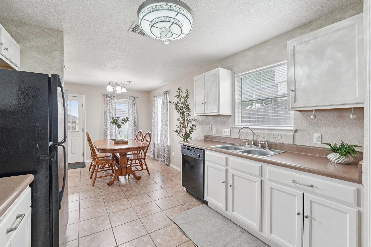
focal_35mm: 14
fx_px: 144
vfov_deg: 81.2
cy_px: 124
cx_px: 186
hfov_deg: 104.3
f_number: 8
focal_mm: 14
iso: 400
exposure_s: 1/25
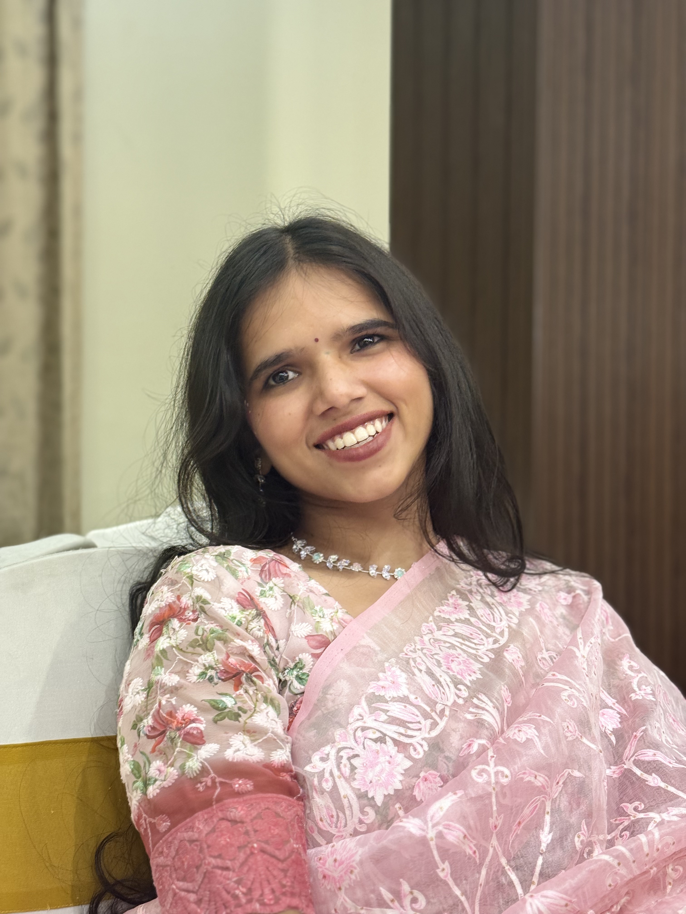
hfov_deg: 30.3
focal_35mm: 48
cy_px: 457
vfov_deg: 39.7
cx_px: 343
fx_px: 1268
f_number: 1.78
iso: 200
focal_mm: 6.76
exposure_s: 1/50
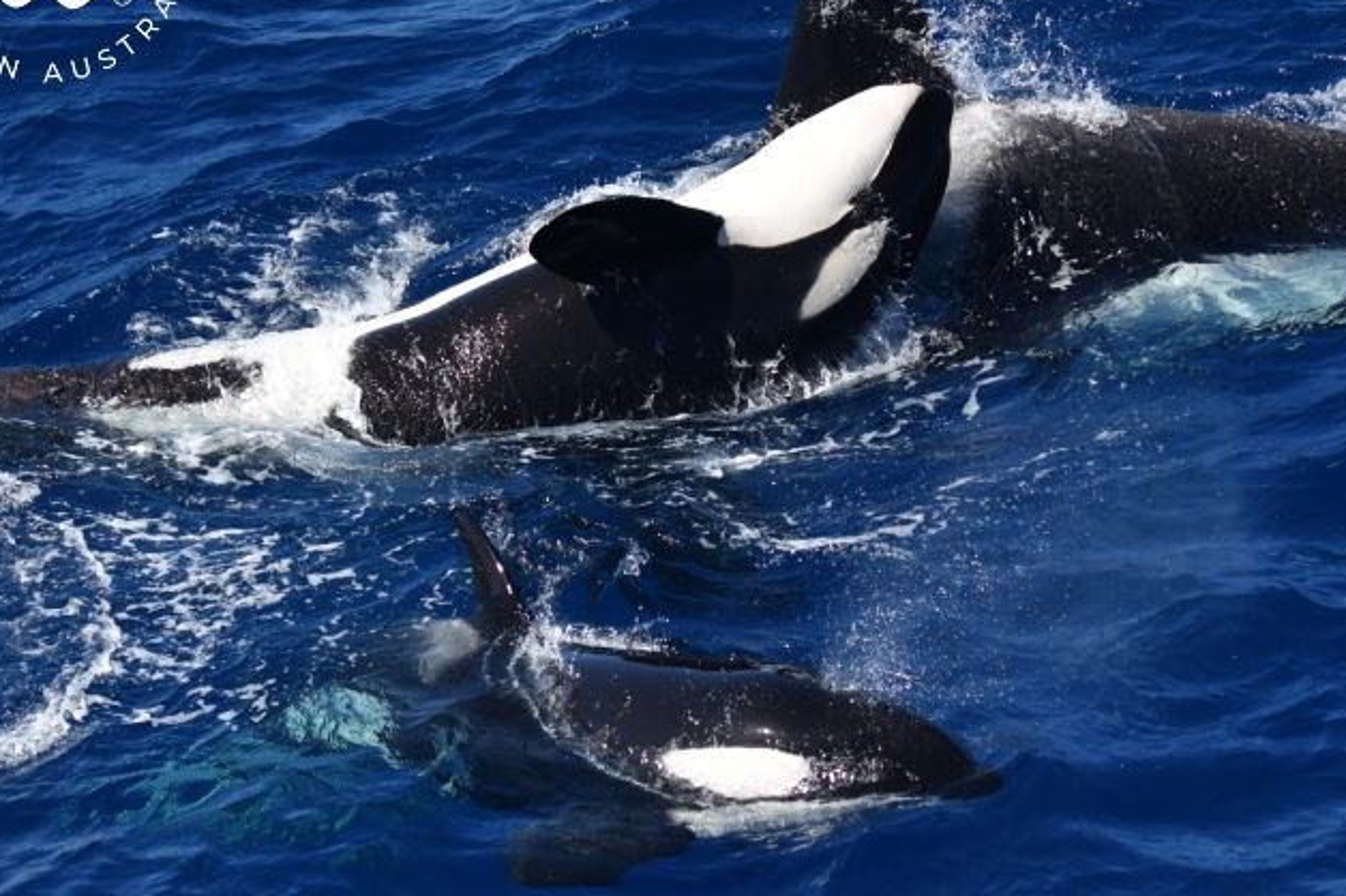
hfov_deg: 16.9
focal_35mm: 121
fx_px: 4521
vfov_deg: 11.3
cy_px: 352
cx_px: 744
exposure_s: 1/8000
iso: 1000
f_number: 5
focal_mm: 95
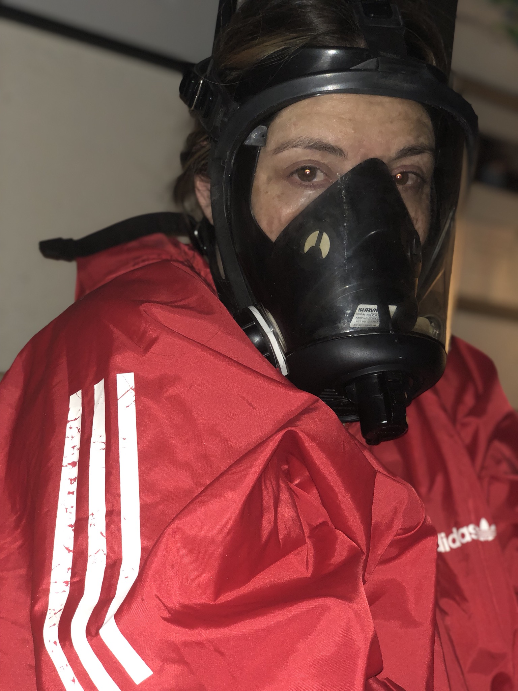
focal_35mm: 52
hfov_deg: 28.0
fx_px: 1038
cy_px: 346
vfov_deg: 36.8
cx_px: 259
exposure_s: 1/30
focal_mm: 6
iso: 80
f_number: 2.4
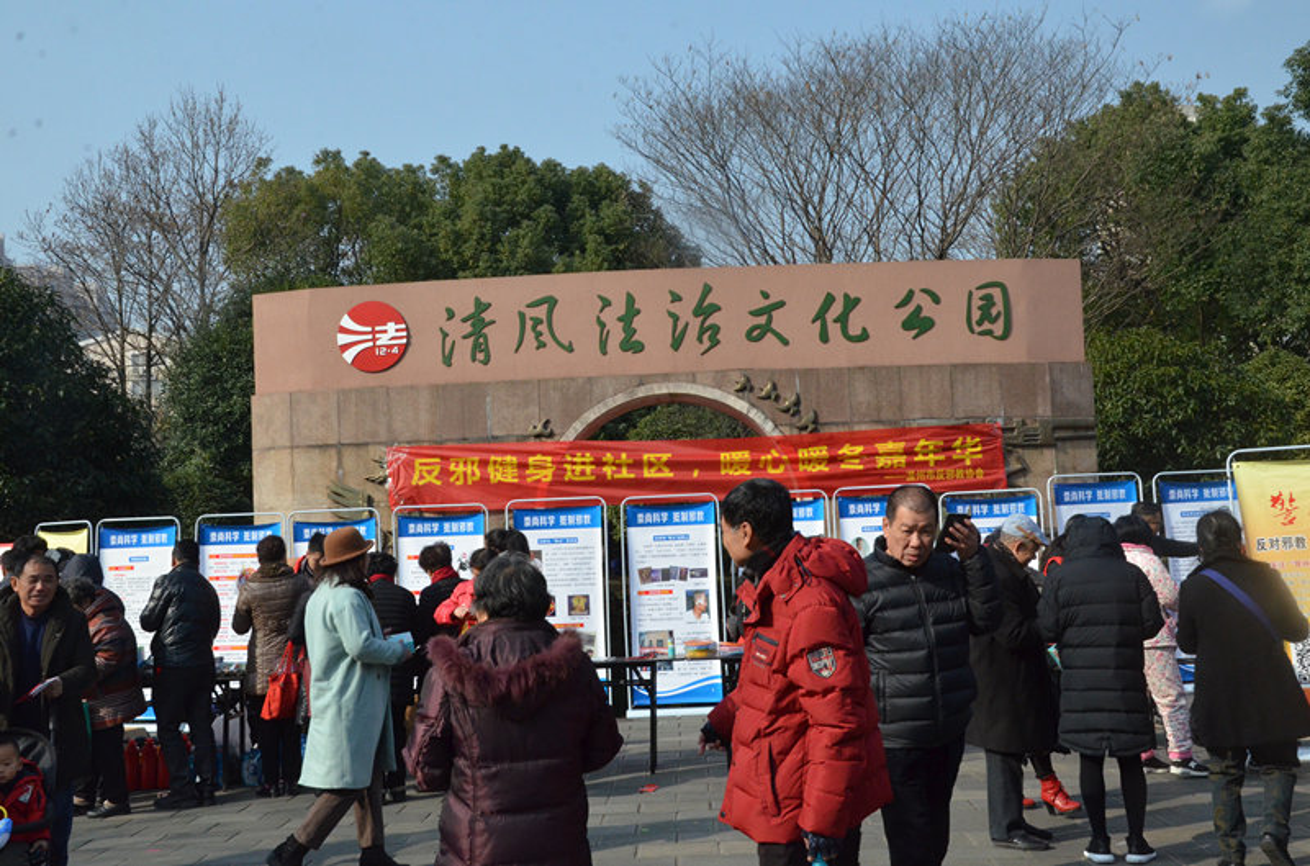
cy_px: 433
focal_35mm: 42
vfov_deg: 31.7
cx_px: 655
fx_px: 1524
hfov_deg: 46.5
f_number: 16
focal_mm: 28
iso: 2000
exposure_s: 1/1000
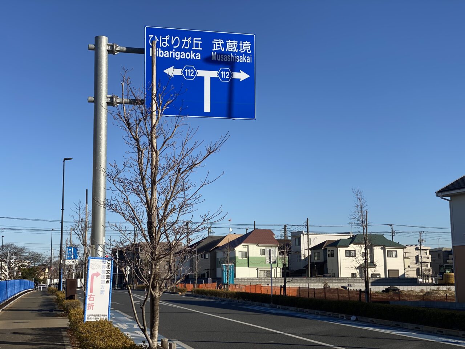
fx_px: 699
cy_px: 174
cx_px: 232
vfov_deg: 28.0
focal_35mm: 52
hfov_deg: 36.8
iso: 20
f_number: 2
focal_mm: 6
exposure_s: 1/1597
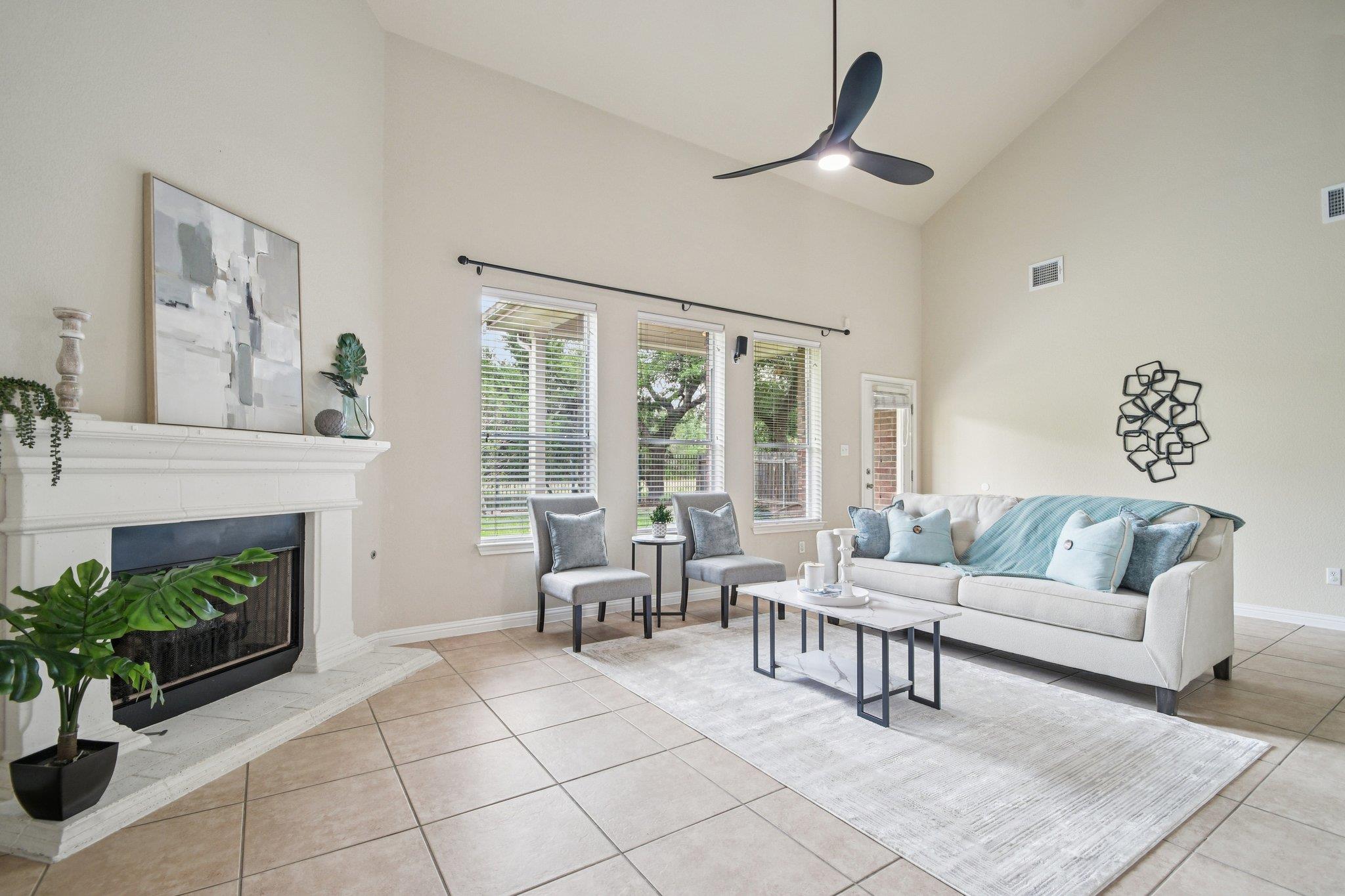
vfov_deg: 77.3
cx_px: 672
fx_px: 560
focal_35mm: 15
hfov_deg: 100.4
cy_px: 448
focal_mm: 10
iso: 400
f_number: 8
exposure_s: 1/10
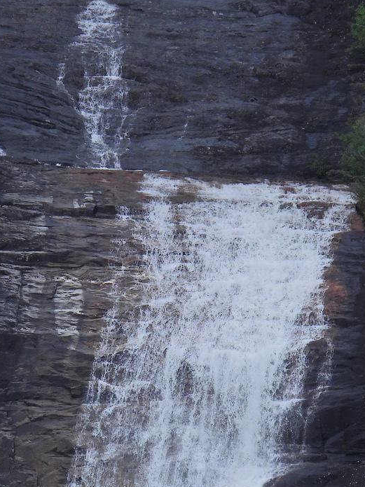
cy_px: 305
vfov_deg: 1.1
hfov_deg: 0.9
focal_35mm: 1749
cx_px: 205
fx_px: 24597
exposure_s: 1/500
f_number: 5.6
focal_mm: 170
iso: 200
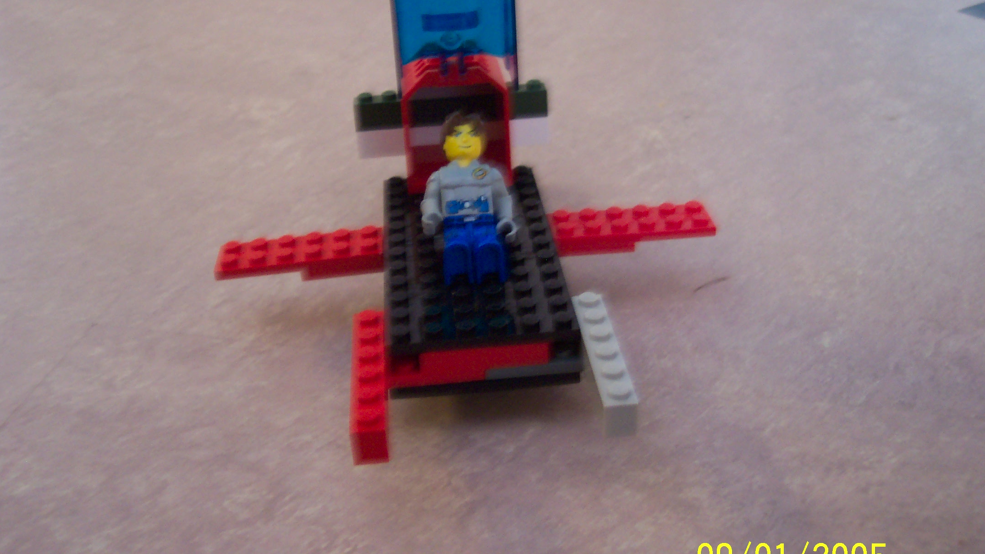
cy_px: 277
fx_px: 1045
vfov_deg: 29.7
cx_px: 494
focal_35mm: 40
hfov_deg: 50.5
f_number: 2.8
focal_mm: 8
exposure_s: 1/8
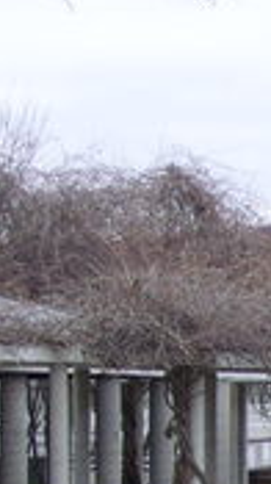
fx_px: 3346
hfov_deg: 4.5
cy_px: 545
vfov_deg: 8.2
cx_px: 733
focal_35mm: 261
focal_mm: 11.6
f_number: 4
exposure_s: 1/250
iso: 80
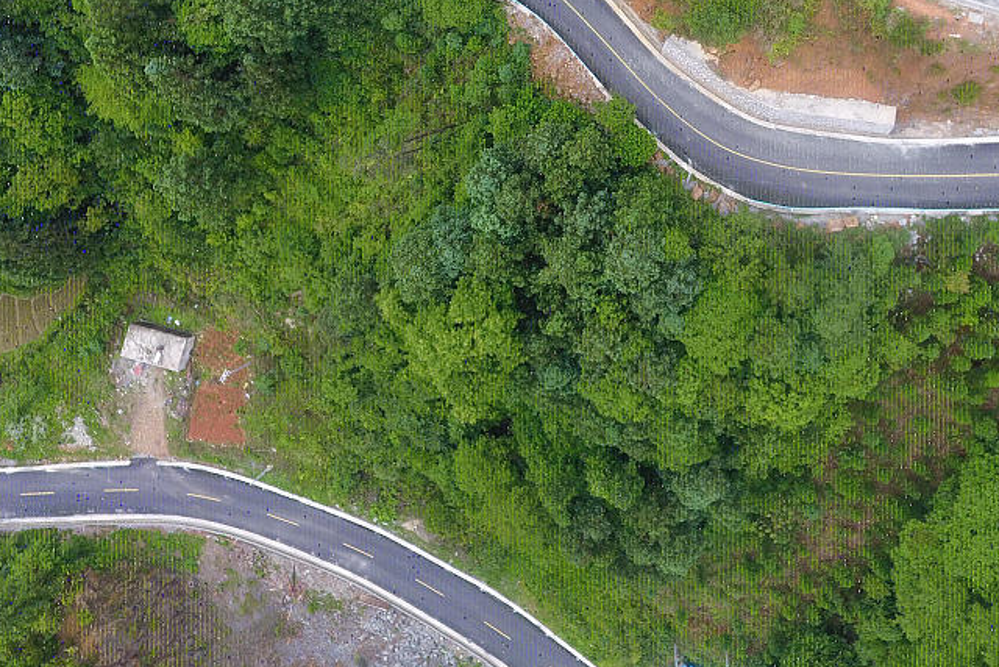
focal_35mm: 39
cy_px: 84
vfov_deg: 32.7
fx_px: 1082
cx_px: 626
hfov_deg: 49.1
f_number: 2.8
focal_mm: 3.61
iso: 100
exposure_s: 1/225
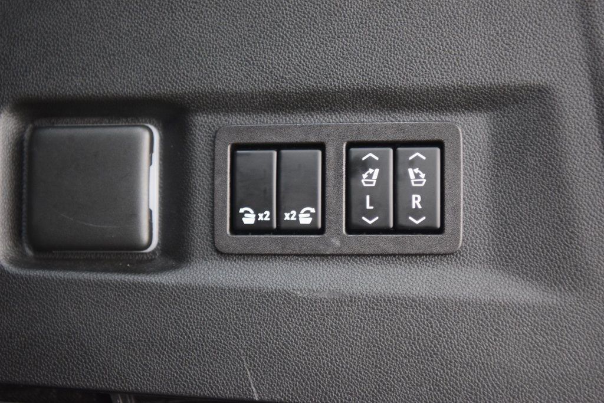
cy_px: 202
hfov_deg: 26.0
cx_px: 302
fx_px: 1309
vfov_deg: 17.5
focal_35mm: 78
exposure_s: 1/5
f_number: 2.8
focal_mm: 52
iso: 1600
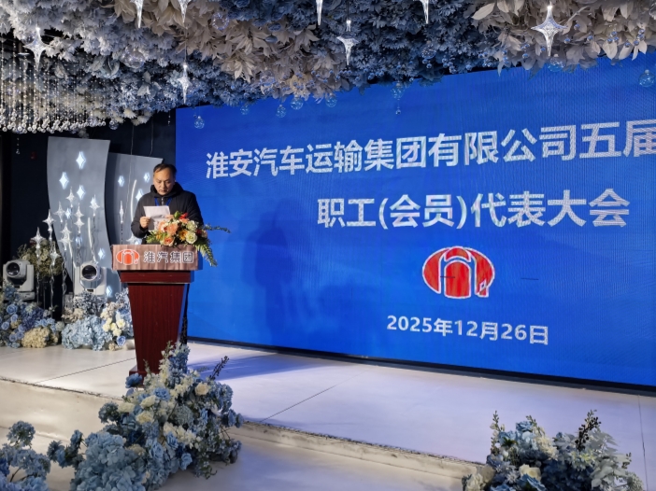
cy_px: 246
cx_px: 328
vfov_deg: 56.8
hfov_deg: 71.6
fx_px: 455
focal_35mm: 24
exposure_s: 1/100
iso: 200
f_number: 4
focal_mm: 5.75
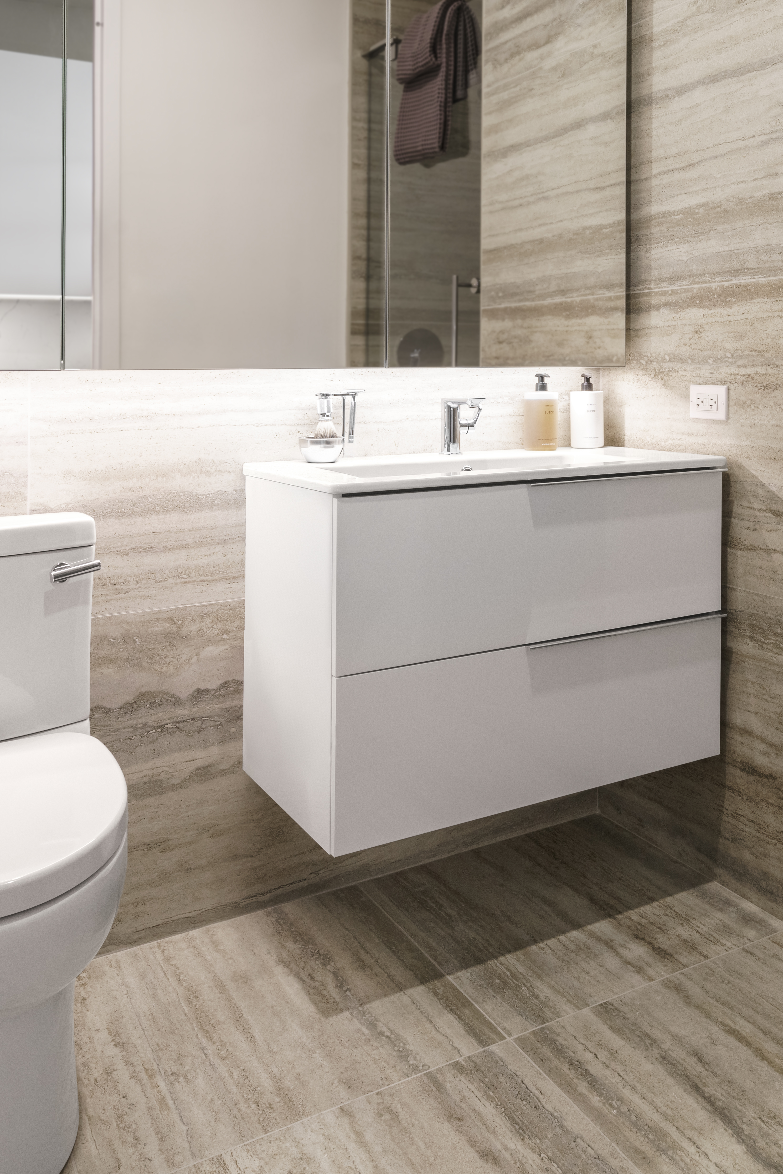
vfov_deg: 57.4
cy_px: 391
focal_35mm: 32
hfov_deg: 40.0
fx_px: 1043
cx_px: 591
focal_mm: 18
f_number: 11
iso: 400
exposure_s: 1/10
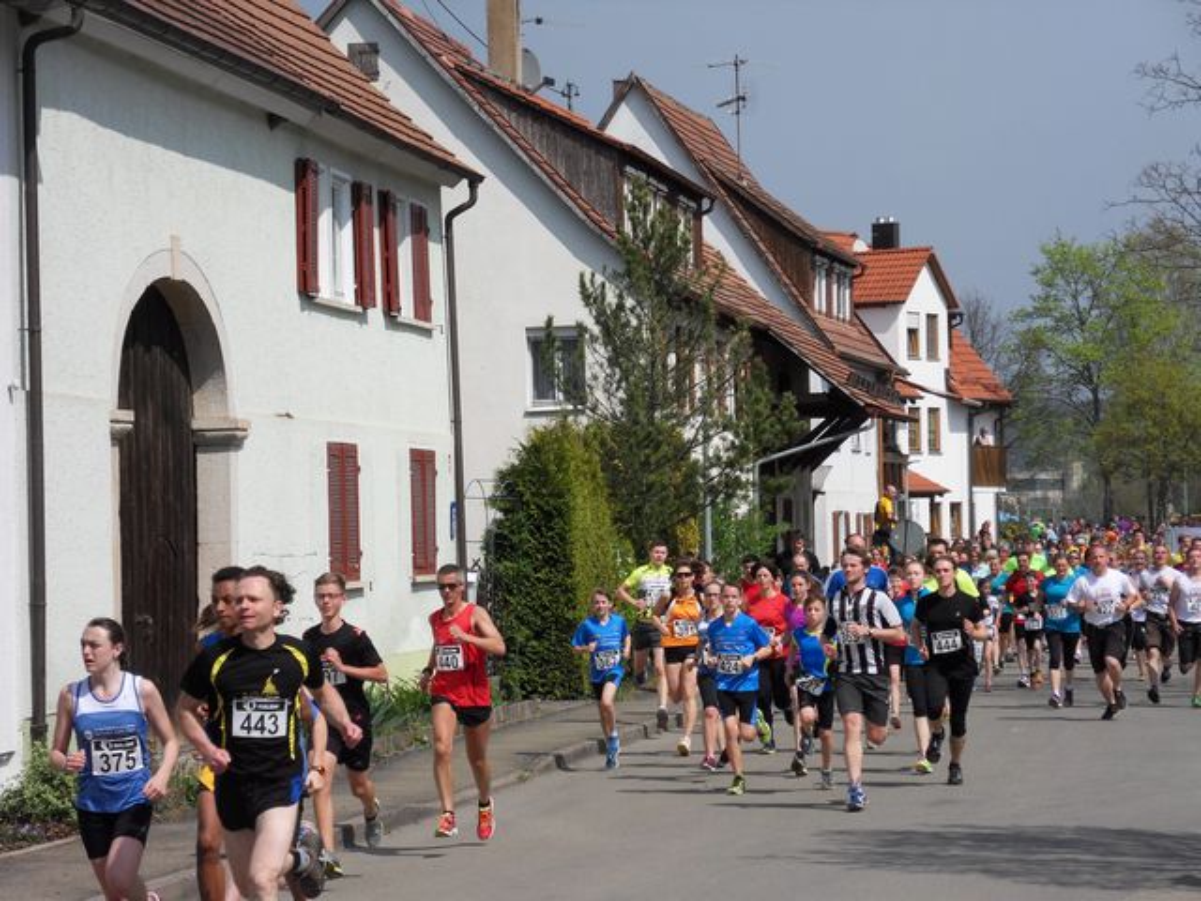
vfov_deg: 11.4
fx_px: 4510
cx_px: 600
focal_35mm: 130
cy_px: 450
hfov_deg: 15.2
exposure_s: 1/750
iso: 80
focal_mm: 22.8
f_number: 5.8
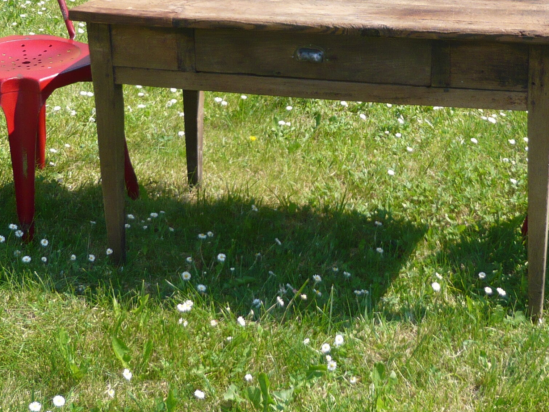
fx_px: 1221
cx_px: 343
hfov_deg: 25.3
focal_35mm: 77
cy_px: 41
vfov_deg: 18.8
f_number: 3.2
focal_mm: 6.2
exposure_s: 1/500
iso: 100
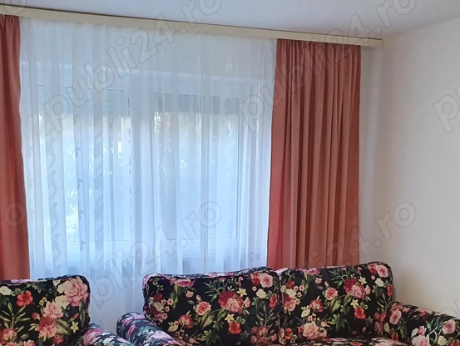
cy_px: 283
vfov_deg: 30.1
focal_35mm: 47
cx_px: 229
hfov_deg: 40.4
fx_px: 625
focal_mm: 4.32
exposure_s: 1/100
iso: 200
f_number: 2.4
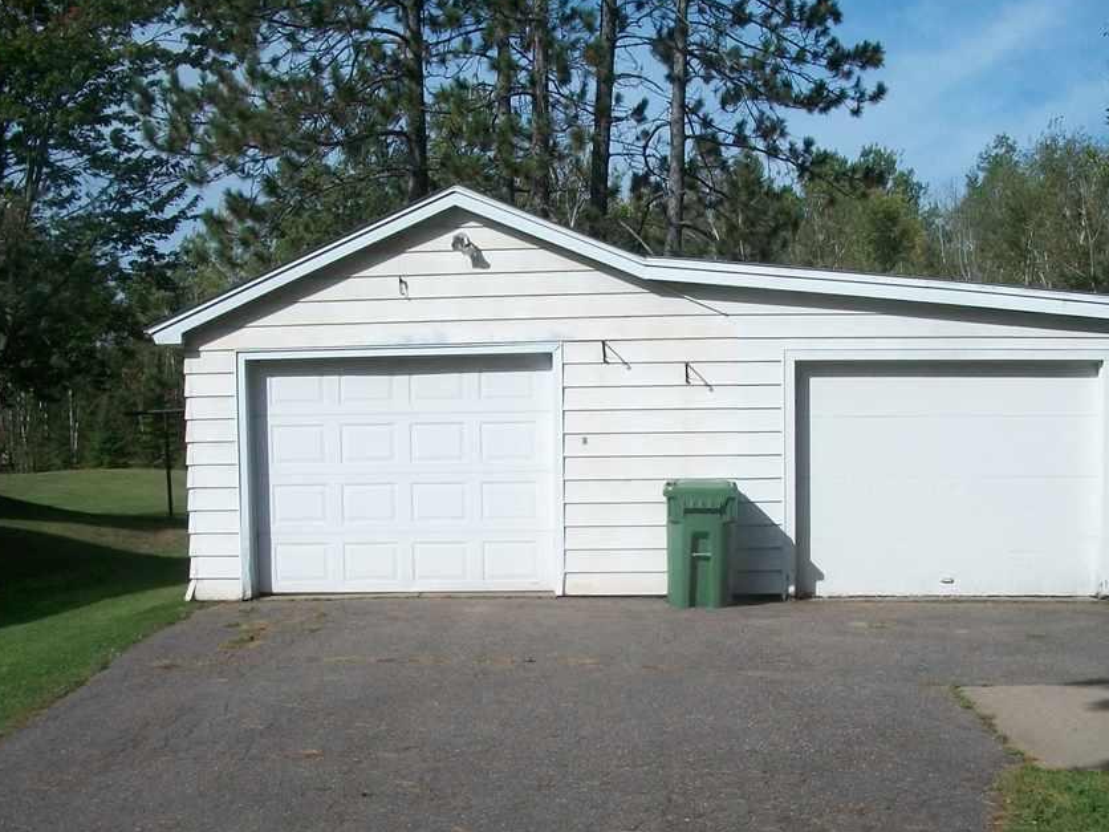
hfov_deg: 38.9
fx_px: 1570
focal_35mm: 49
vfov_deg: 29.3
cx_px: 621
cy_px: 601
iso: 80
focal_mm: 5.7
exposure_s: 1/500
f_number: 5.5
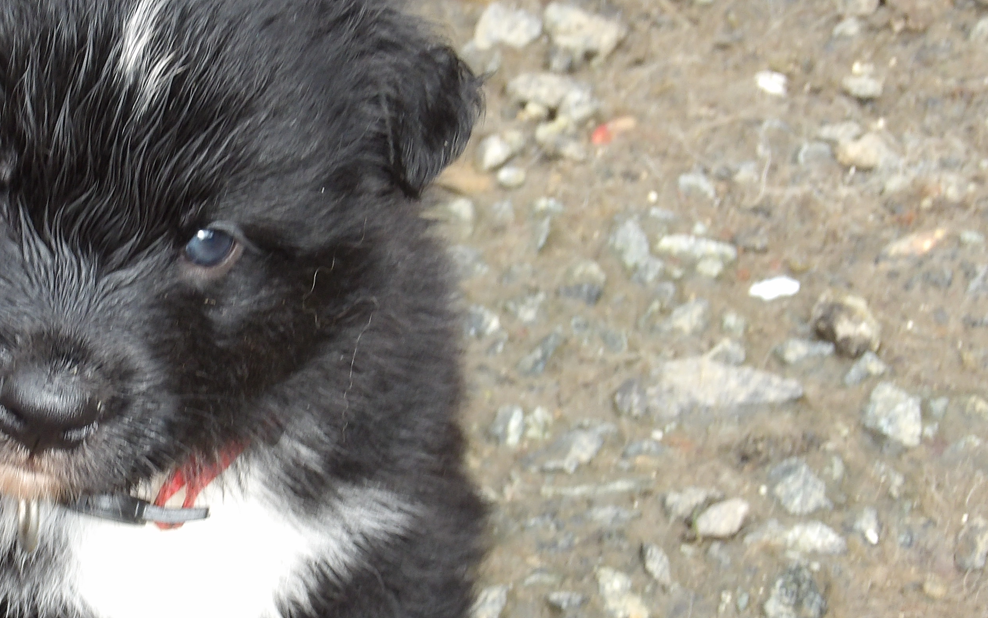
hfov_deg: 4.9
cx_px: 136
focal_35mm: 432
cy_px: 337
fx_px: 11633
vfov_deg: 3.0
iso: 147
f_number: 4.5
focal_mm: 39.8
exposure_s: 1/100
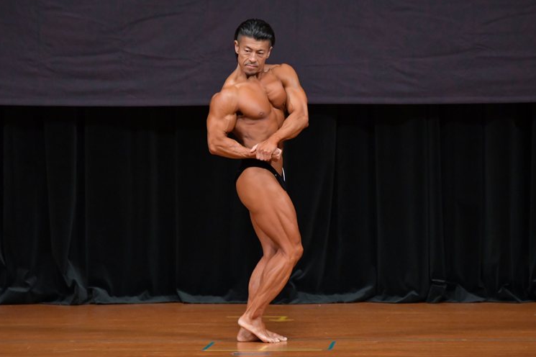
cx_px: 272
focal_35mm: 312
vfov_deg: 4.4
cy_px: 174
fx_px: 4643
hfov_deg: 6.6
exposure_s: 1/400
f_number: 5.6
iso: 4000
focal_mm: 200
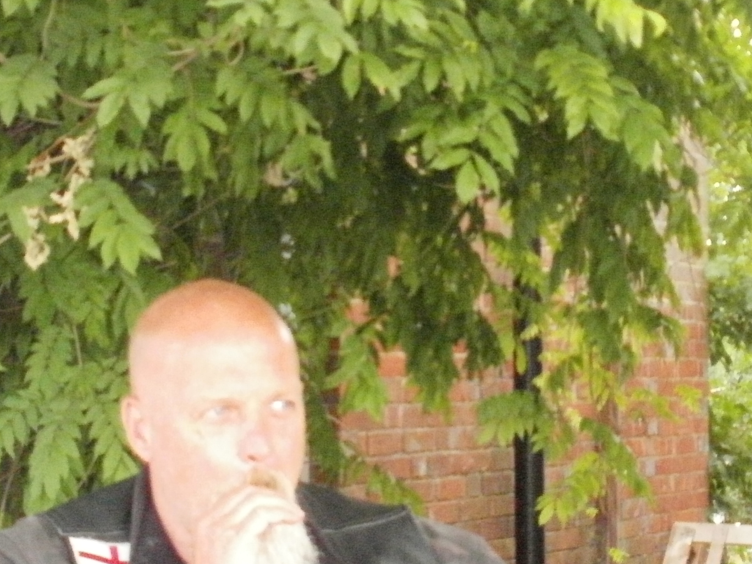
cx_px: 383
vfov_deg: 14.1
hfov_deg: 18.7
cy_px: 393
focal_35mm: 105
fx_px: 2281
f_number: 4
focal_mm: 7.7
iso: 640
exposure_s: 1/30
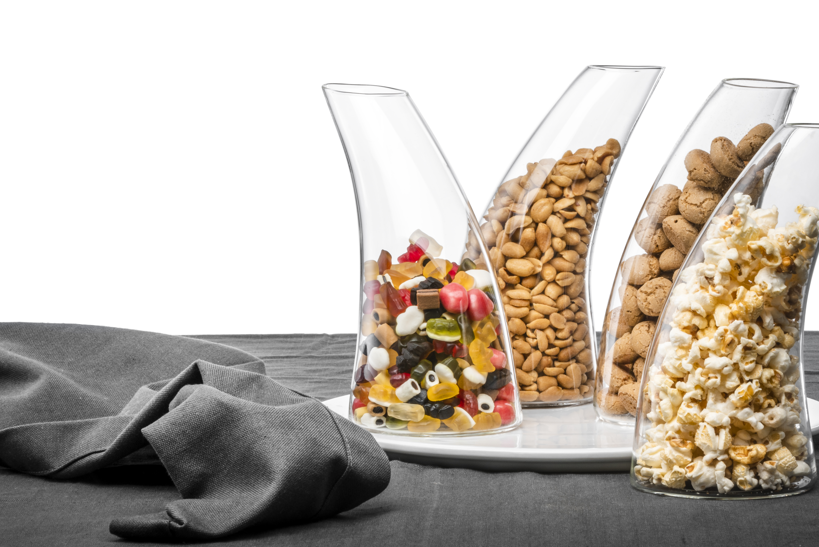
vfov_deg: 8.9
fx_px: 3527
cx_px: 478
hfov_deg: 13.2
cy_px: 263
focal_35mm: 155
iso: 80
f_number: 32
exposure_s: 1/200
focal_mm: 88
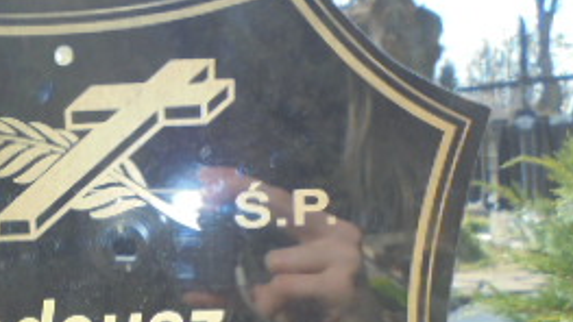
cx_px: 26
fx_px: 1170
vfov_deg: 15.0
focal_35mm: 77
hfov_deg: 26.3
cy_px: 424
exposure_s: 1/200
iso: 100
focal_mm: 5.3
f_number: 3.7
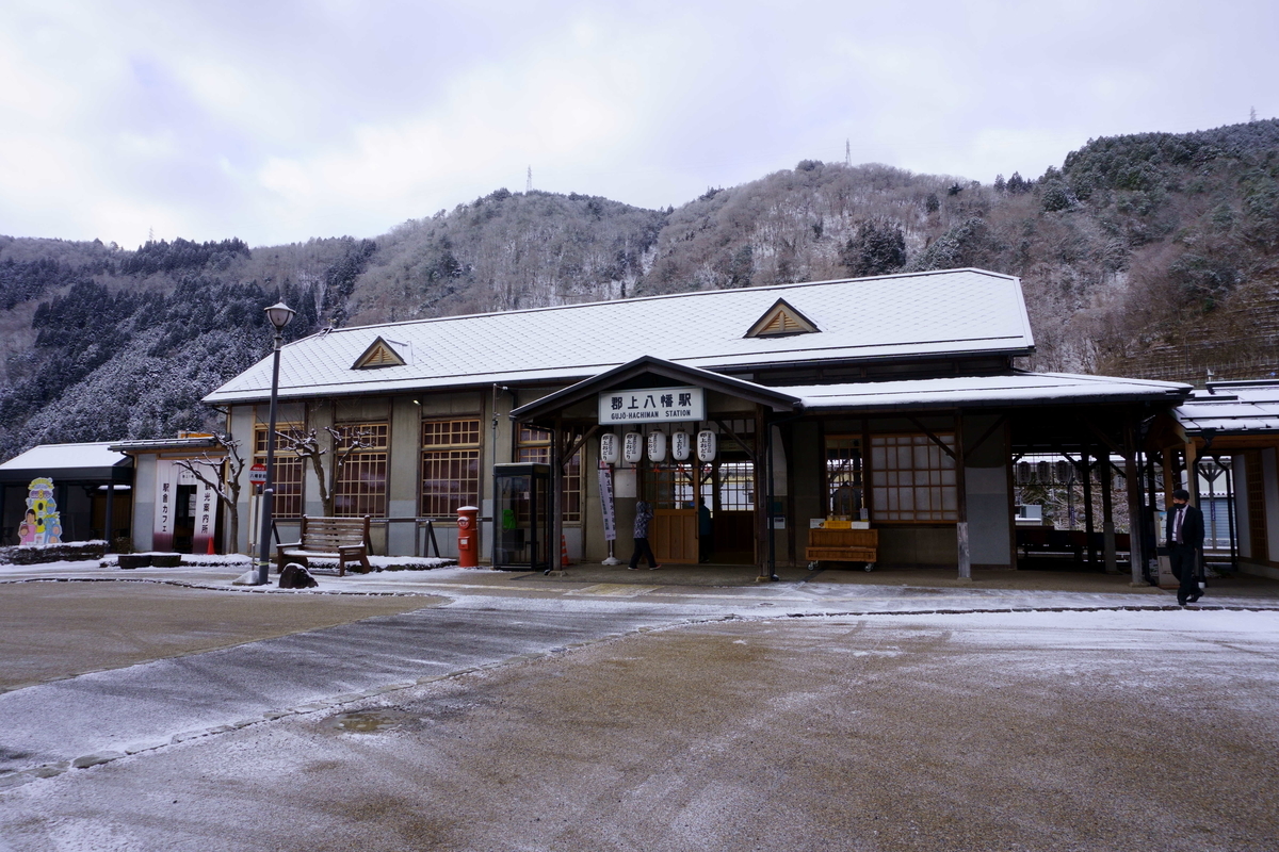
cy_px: 426
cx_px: 640
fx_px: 853
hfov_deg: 73.7
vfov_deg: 53.1
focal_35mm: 24
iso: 160
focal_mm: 16
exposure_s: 1/100
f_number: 9
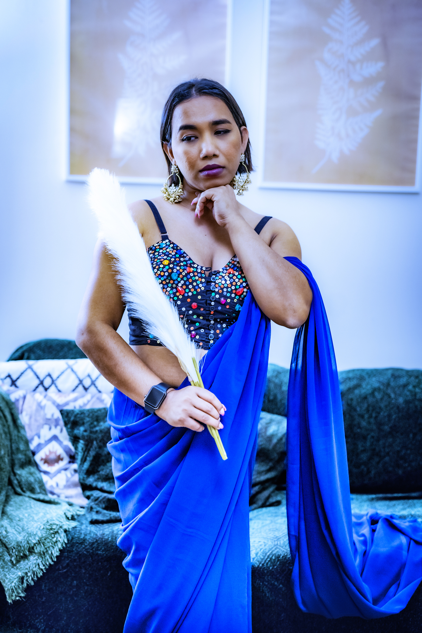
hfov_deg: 27.0
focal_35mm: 50
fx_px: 879
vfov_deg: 39.6
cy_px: 316
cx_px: 211
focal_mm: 50
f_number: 2.2
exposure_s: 1/20
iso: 1000
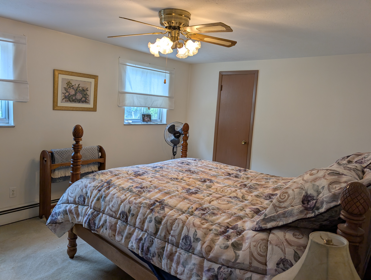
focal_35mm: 24
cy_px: 140
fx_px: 258
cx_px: 186
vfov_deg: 56.9
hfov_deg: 71.5
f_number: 1.68
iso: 21
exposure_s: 1/30
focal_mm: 6.9
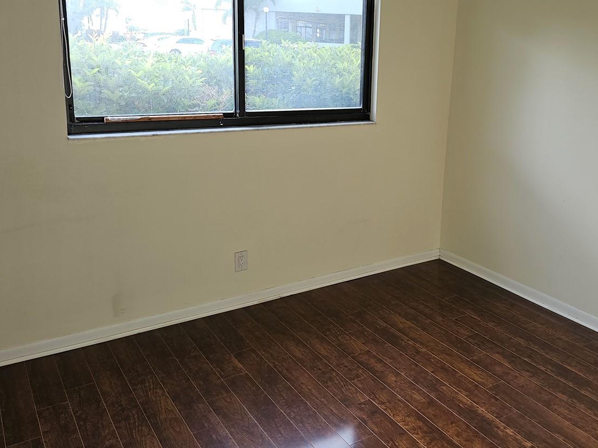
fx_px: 570
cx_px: 363
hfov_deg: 54.9
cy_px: 170
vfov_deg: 42.6
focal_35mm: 33
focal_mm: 6.3
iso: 32
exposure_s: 1/60
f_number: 1.7
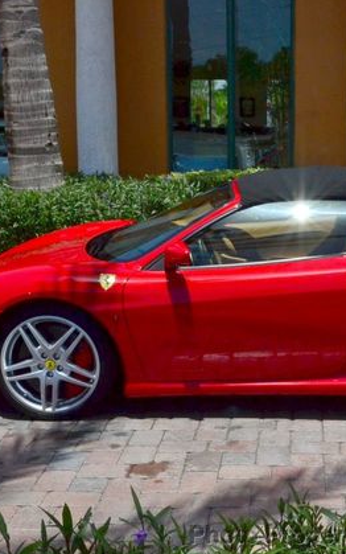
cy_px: 278
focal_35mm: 56
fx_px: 845
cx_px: 298
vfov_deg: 36.3
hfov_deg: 22.7
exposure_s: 1/1000
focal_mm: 24
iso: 800
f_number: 16
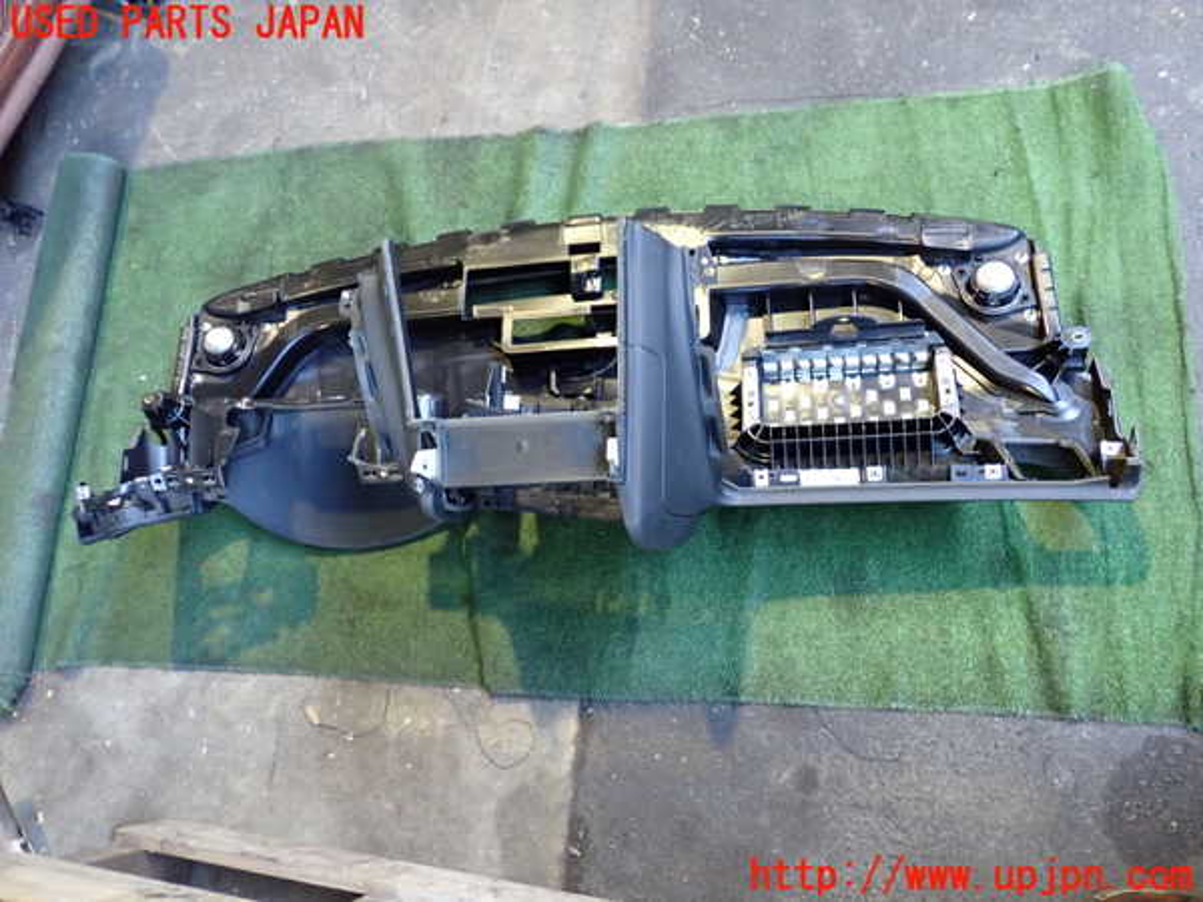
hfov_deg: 60.0
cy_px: 451
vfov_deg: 46.8
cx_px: 602
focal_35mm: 30
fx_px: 1043
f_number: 2.3
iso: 640
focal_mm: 5.4
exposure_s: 1/30
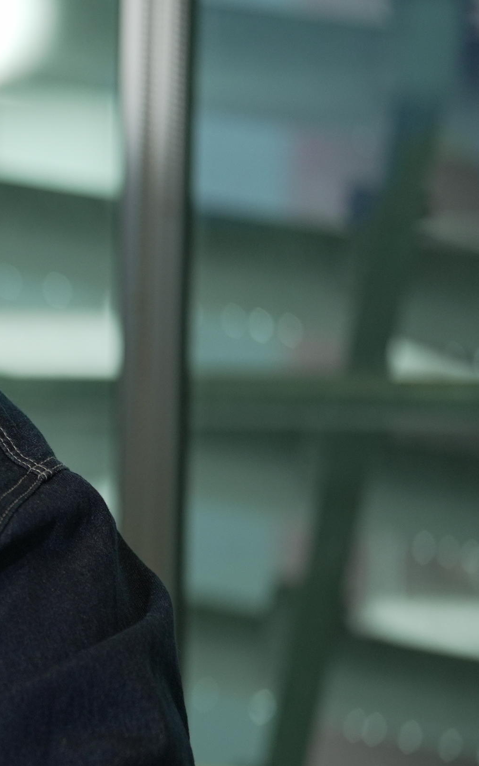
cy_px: 499
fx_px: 3300
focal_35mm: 158
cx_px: -654
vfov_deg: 13.2
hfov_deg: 7.7
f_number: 1.4
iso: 400
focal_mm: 50
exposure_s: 1/500
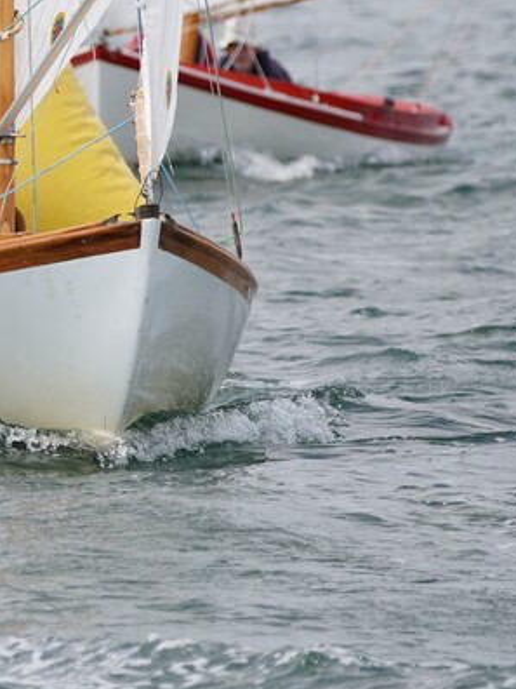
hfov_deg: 2.5
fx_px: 11865
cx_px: -113
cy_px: 239
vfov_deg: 3.3
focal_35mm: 597
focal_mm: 205
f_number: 5.6
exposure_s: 1/1250
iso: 200
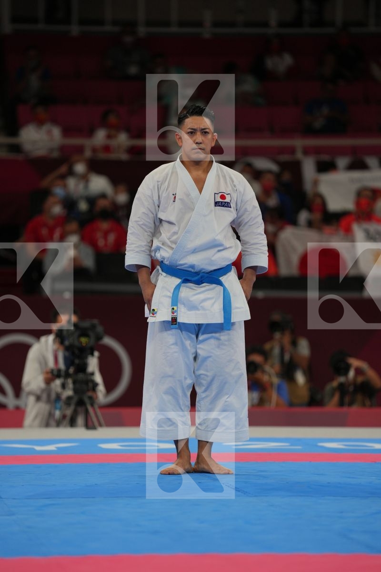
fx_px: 3175
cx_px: 190
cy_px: 286
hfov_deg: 6.9
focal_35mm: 200
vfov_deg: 10.3
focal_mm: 200
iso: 400
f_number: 2.8
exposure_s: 1/1000
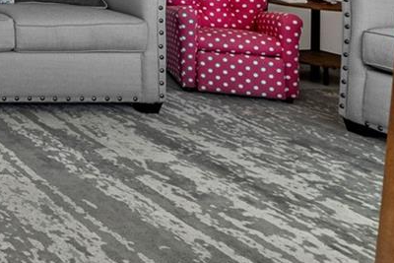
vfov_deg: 20.0
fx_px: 657
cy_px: -116
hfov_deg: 21.7
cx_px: -310
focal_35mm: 60
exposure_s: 1/30
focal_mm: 10
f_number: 5.6
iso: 500
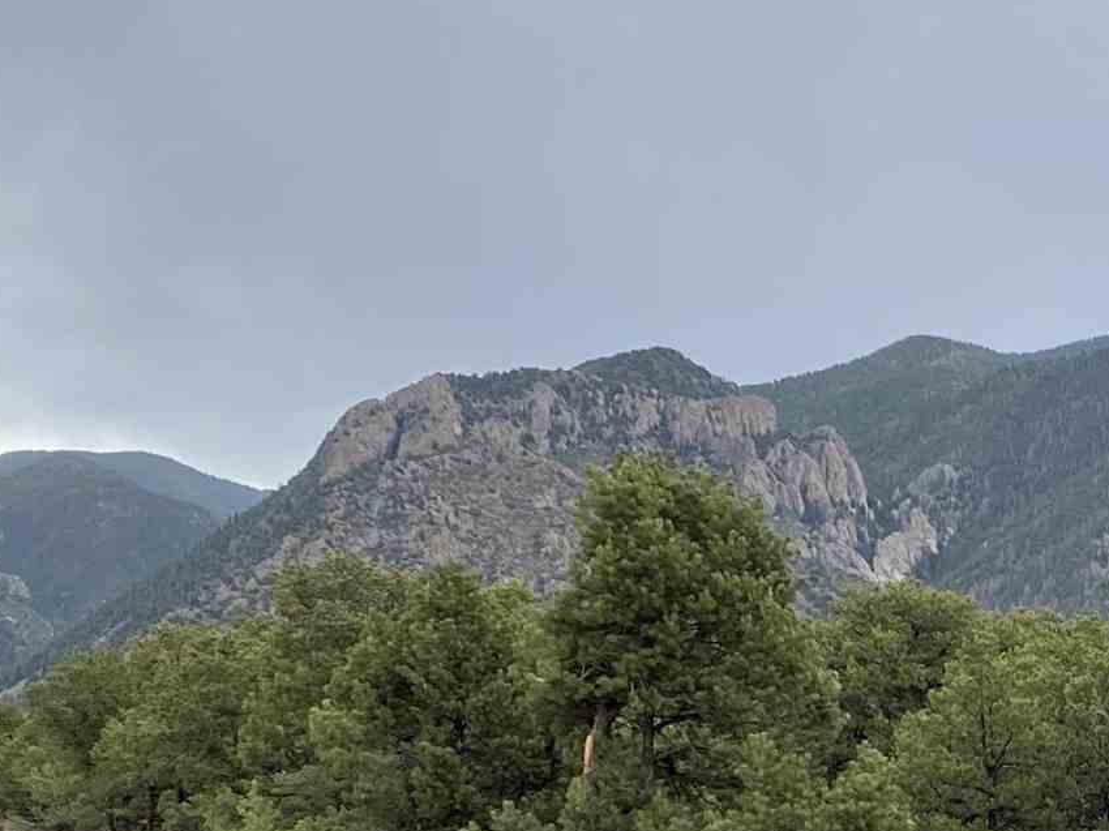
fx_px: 3011
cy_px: 955
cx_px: 1306
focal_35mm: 94
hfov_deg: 19.7
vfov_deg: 15.2
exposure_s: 1/1287
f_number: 1.8
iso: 32
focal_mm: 4.25
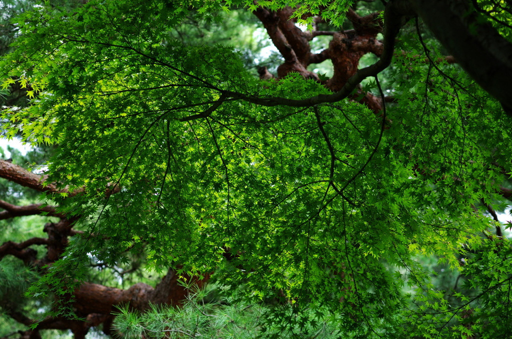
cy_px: 170
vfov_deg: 13.0
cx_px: 256
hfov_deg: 19.5
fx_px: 1490
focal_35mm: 105
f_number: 4
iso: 100
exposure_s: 1/125
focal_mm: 70
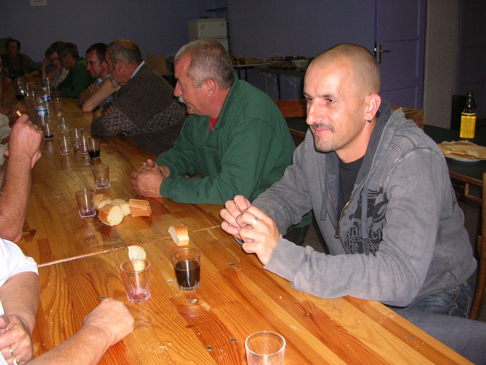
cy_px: 182
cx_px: 243
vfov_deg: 40.7
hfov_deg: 52.6
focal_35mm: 35
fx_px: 491
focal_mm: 5.8
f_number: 2.8
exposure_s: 1/60.1
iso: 93
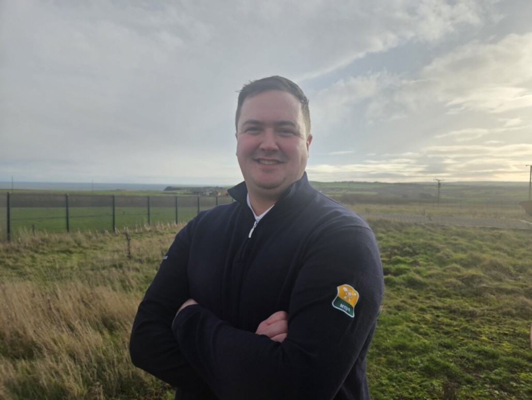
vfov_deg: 58.9
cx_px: 266
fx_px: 354
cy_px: 200
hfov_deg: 73.9
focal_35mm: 23
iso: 25
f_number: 1.8
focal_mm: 5.4
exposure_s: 1/1410
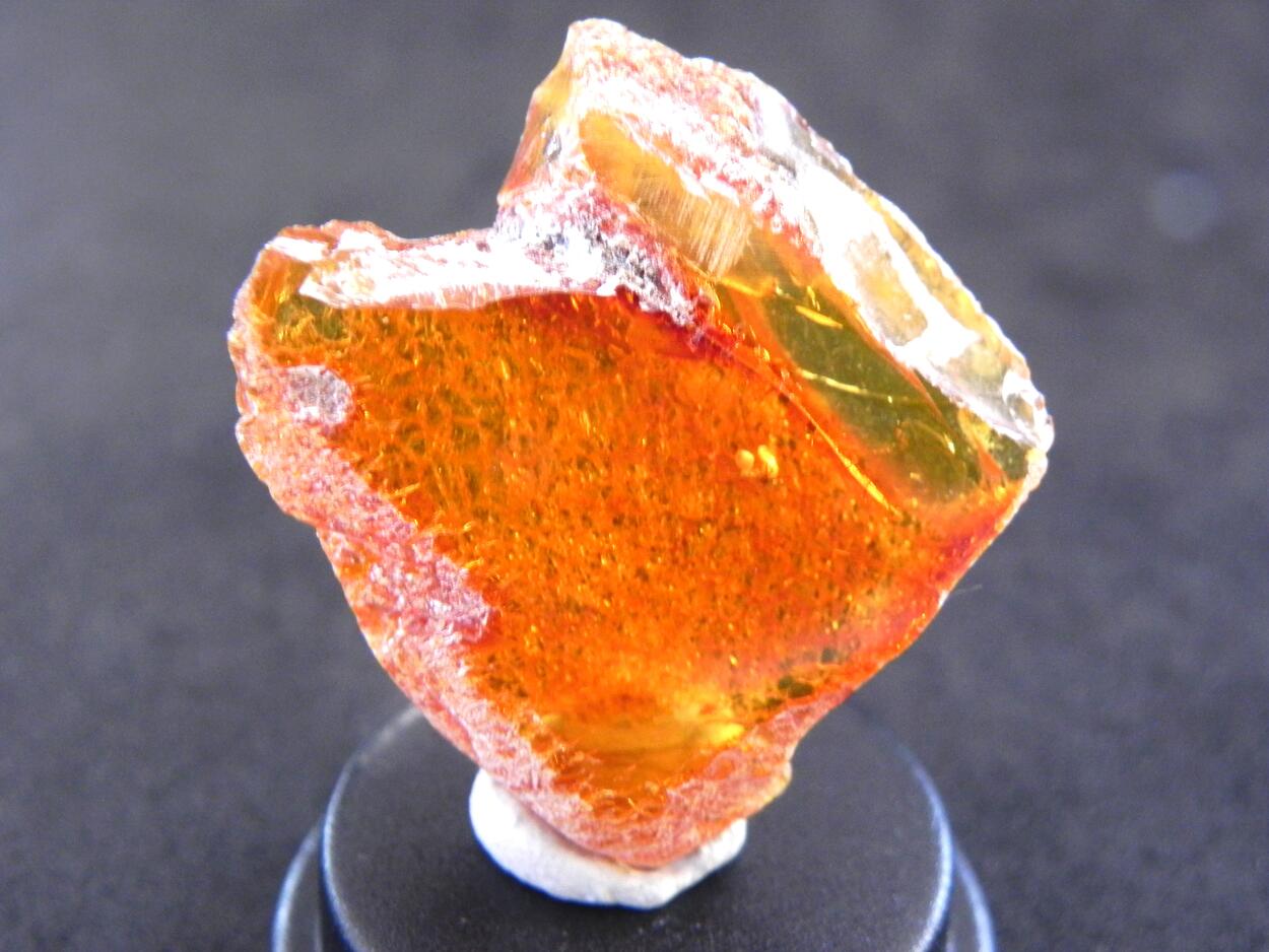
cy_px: 476
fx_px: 1907
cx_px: 634
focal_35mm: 52
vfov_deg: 28.0
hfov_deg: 36.8
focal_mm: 9.2
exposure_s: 1/13
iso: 400
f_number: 3.5
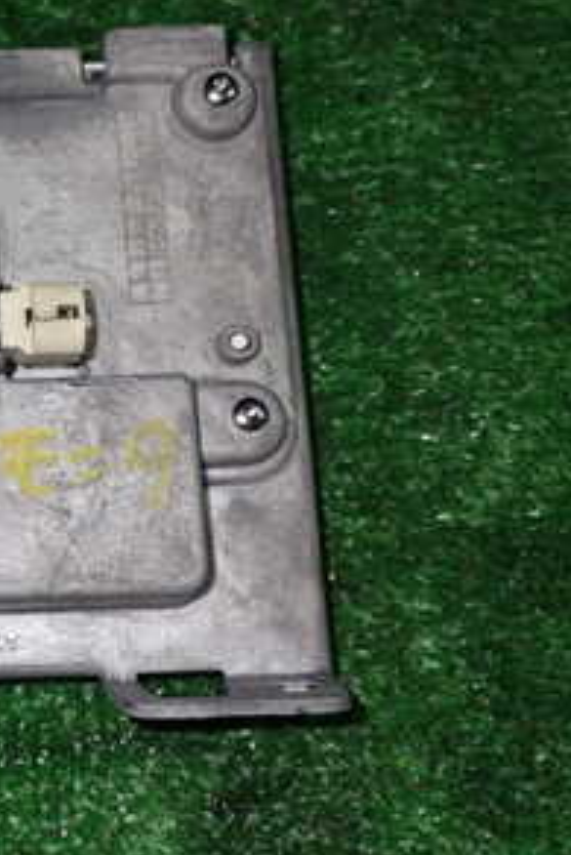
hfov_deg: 16.7
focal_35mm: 77
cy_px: 419
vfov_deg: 26.3
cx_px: -179
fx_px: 1830
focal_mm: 6.37
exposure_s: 1/40
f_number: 7.1
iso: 200
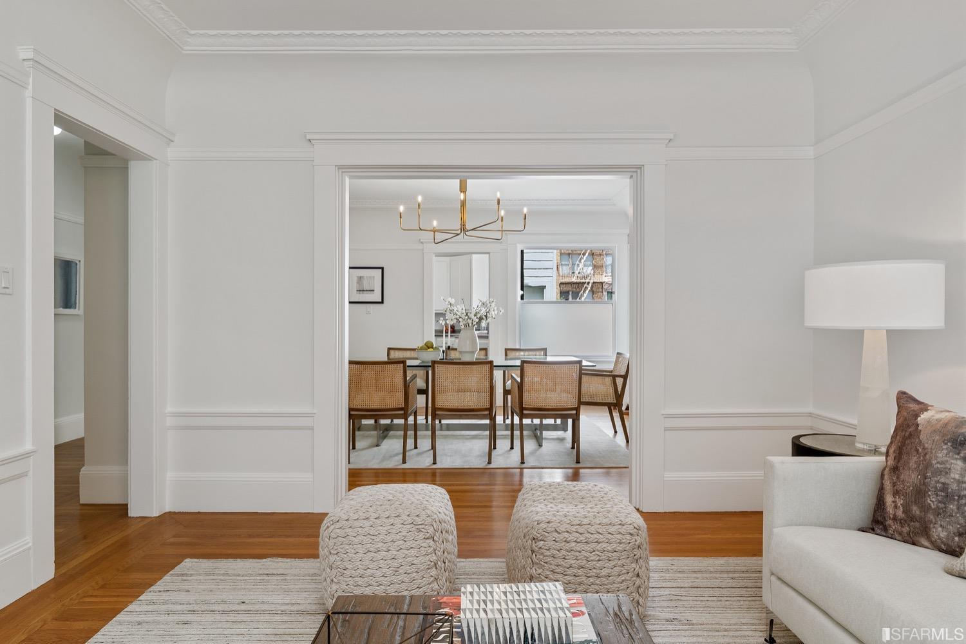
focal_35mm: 20
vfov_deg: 61.9
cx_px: 483
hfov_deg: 84.0
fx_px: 536
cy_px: 322
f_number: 8
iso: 200
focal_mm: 20
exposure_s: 1/8
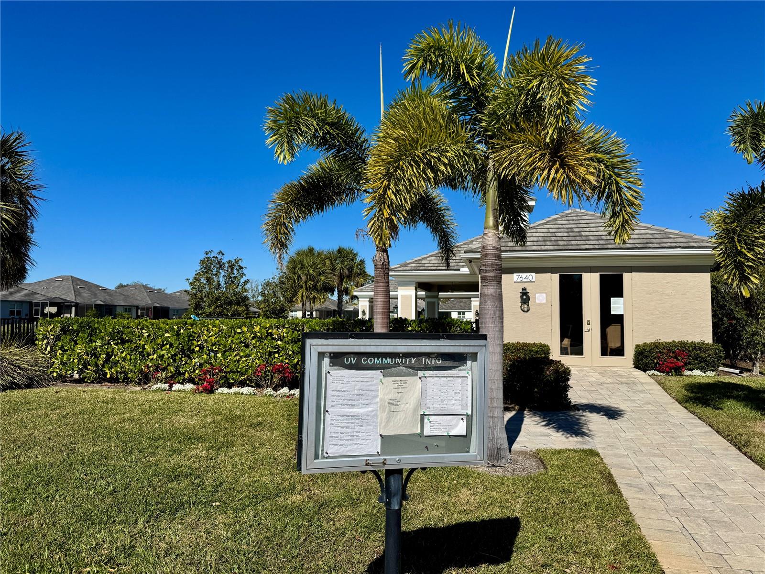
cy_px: 287
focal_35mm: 24
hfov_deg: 71.6
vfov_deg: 56.8
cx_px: 382
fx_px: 530
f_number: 1.78
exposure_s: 1/7937
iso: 80
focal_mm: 6.76
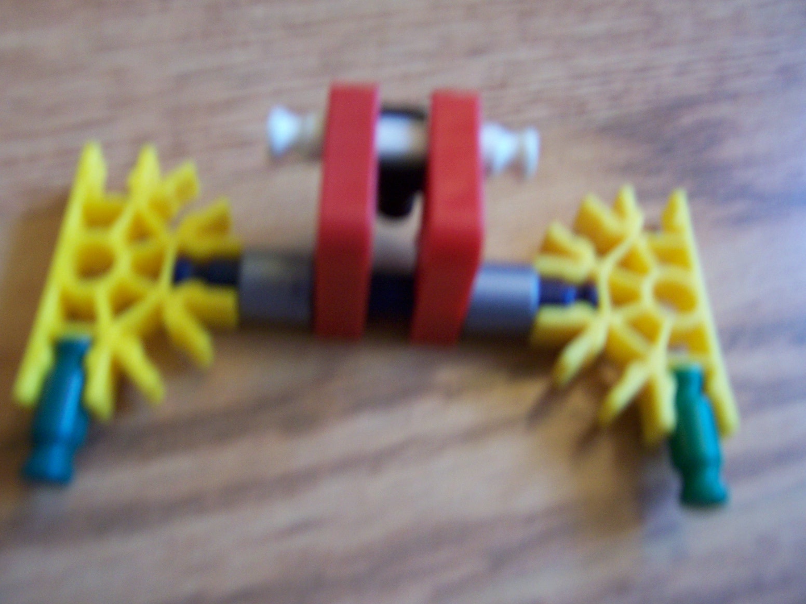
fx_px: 768
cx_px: 403
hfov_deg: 55.4
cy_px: 302
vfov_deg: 42.9
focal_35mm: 33
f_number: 3.4
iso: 140
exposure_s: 1/10
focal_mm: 5.5
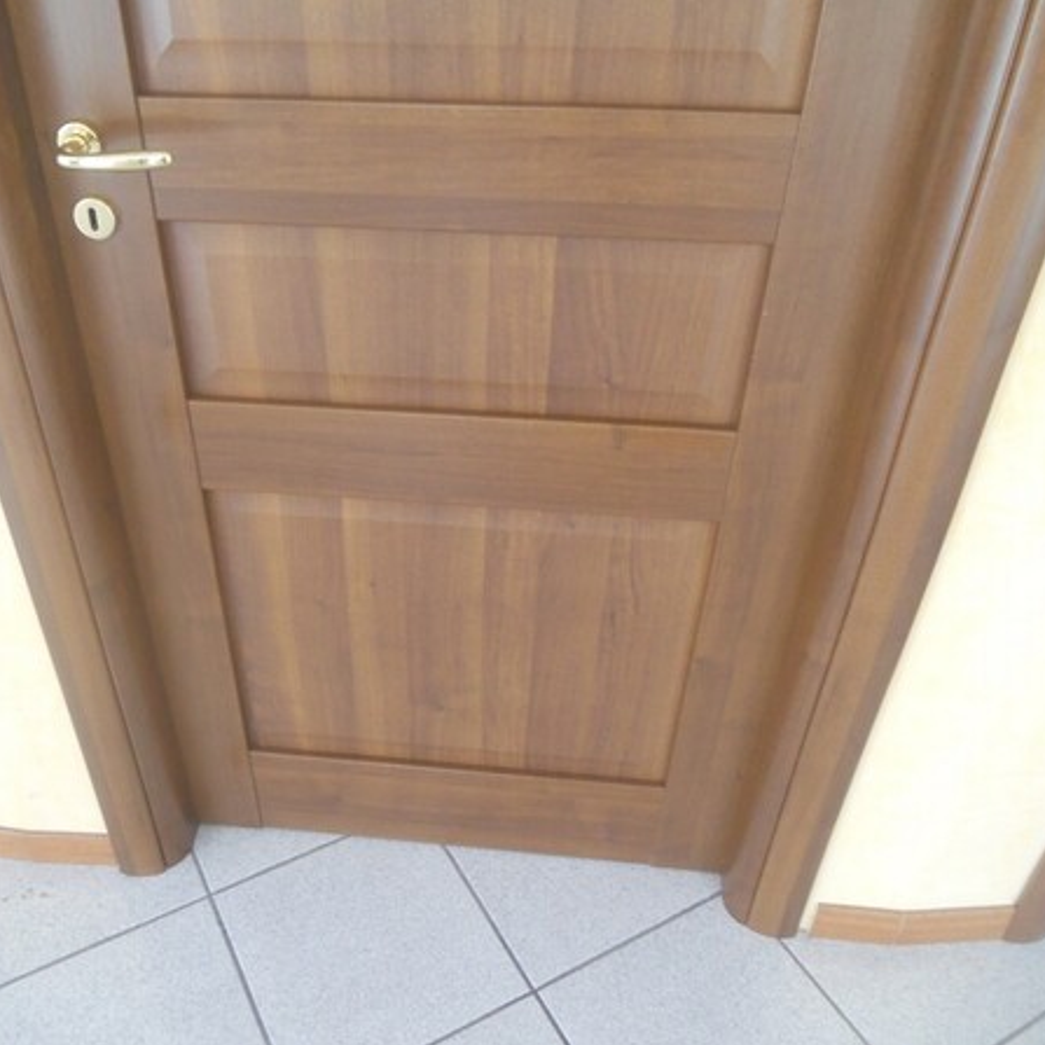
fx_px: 1093
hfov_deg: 50.8
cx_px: 416
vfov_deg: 51.1
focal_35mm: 32
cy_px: 524
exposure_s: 1/30
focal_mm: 4.9
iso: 160
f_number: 3.2
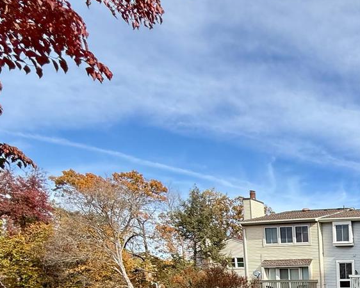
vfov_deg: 34.5
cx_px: 445
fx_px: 373
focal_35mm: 35
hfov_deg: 37.2
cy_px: 339
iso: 50
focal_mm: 2.22
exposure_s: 1/717
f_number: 2.2
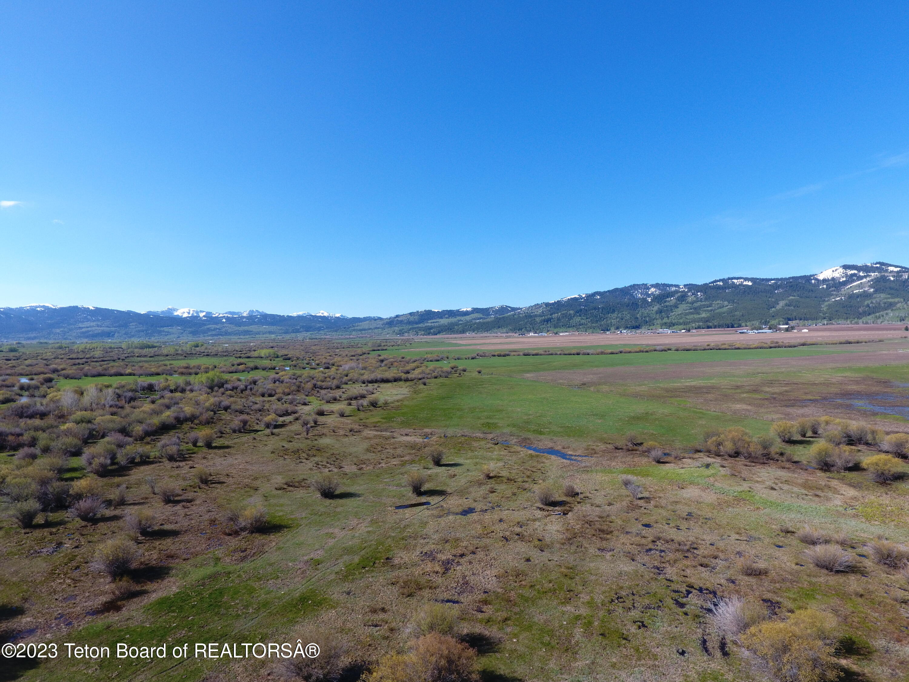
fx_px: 525
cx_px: 454
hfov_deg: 81.7
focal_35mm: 20
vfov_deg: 66.0
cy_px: 341
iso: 100
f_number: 2.8
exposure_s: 1/654
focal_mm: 3.61
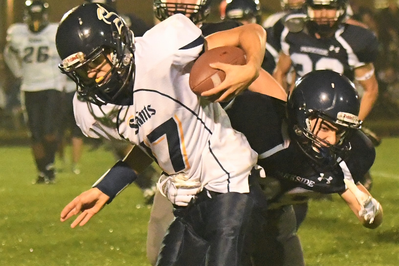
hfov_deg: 19.5
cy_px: 133
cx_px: 200
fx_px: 1164
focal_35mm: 105
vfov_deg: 13.0
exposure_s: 1/1000
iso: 9000
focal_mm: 70
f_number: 2.8
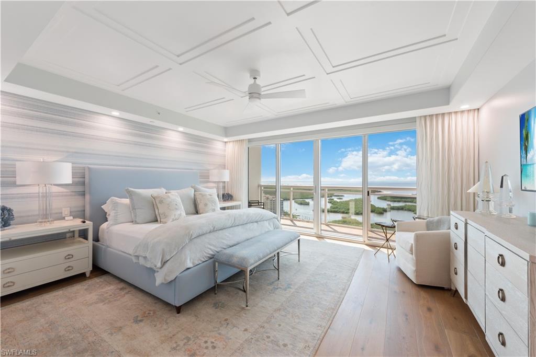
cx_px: 268
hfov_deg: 104.2
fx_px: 208
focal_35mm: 14
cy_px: 178
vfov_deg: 81.2
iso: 320
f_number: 9
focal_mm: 14
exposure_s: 1/6
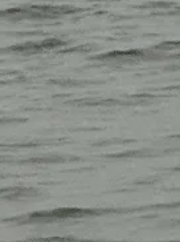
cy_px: -439
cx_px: -249
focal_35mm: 951
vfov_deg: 2.1
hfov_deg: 1.6
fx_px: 6609
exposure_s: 1/99
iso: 160
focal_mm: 15.66
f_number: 2.8
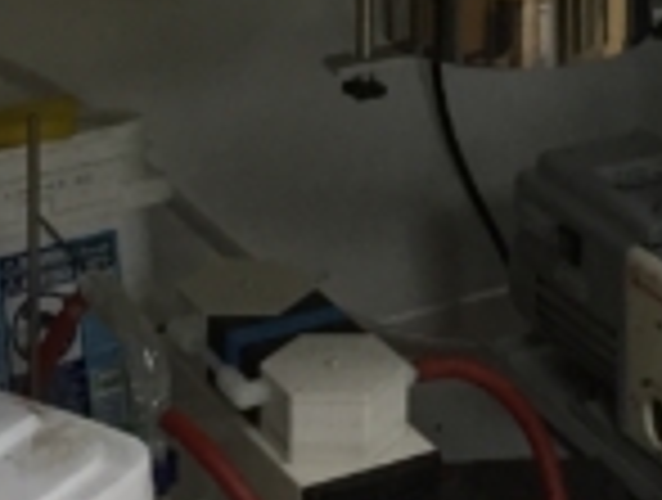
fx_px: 2895
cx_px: 585
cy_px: -550
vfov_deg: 9.2
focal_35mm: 151
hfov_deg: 12.9
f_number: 2.2
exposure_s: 1/30
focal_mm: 4.15
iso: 50
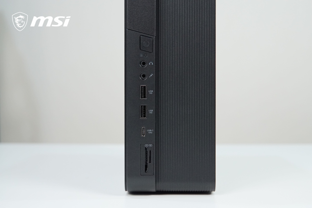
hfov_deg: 43.6
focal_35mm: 45
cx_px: 156
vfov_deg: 29.9
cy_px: 104
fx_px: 390
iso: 1250
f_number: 3.5
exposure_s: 1/320
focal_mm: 30
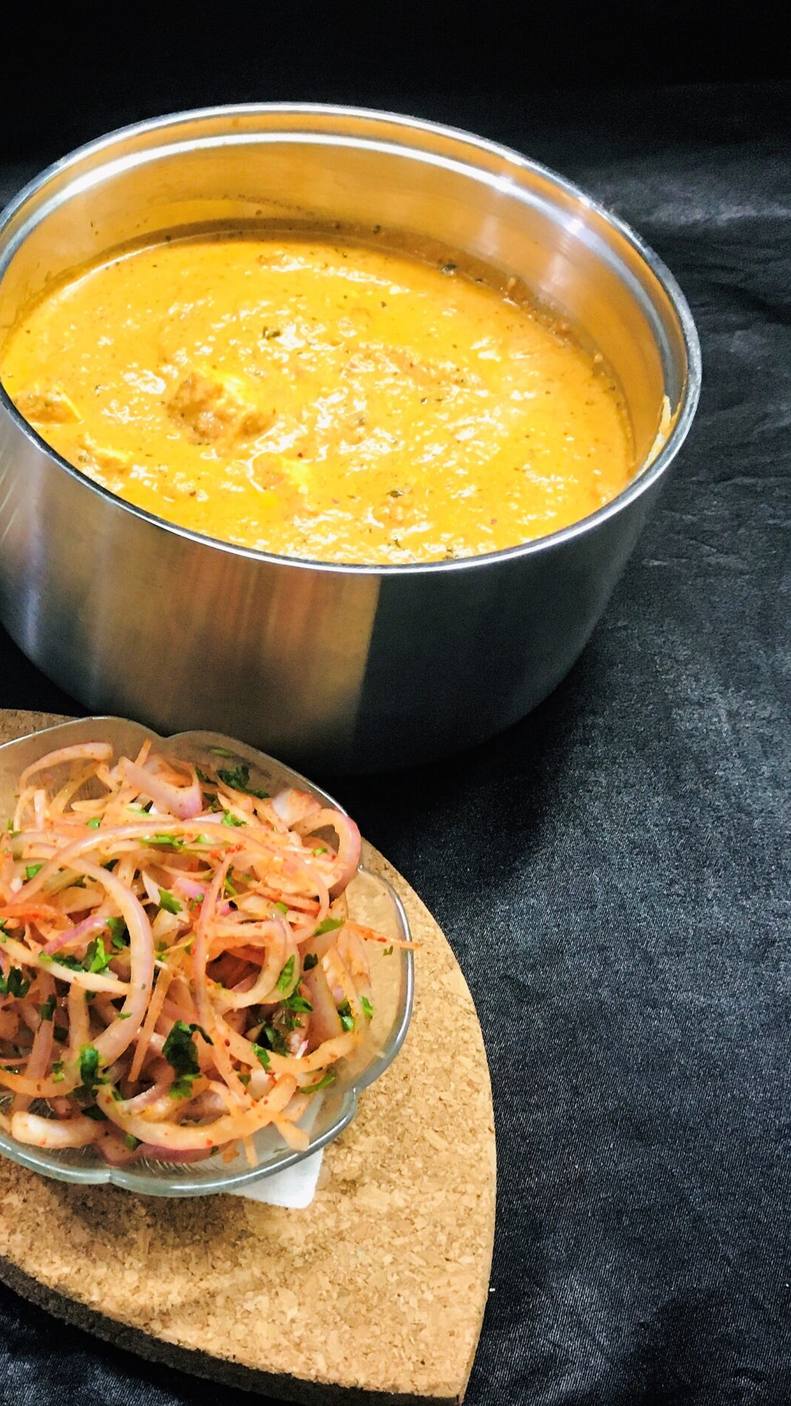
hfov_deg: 26.2
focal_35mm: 43
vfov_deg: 47.4
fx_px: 1603
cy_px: 701
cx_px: -4
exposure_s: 1/33
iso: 160
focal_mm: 4.15
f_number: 2.2
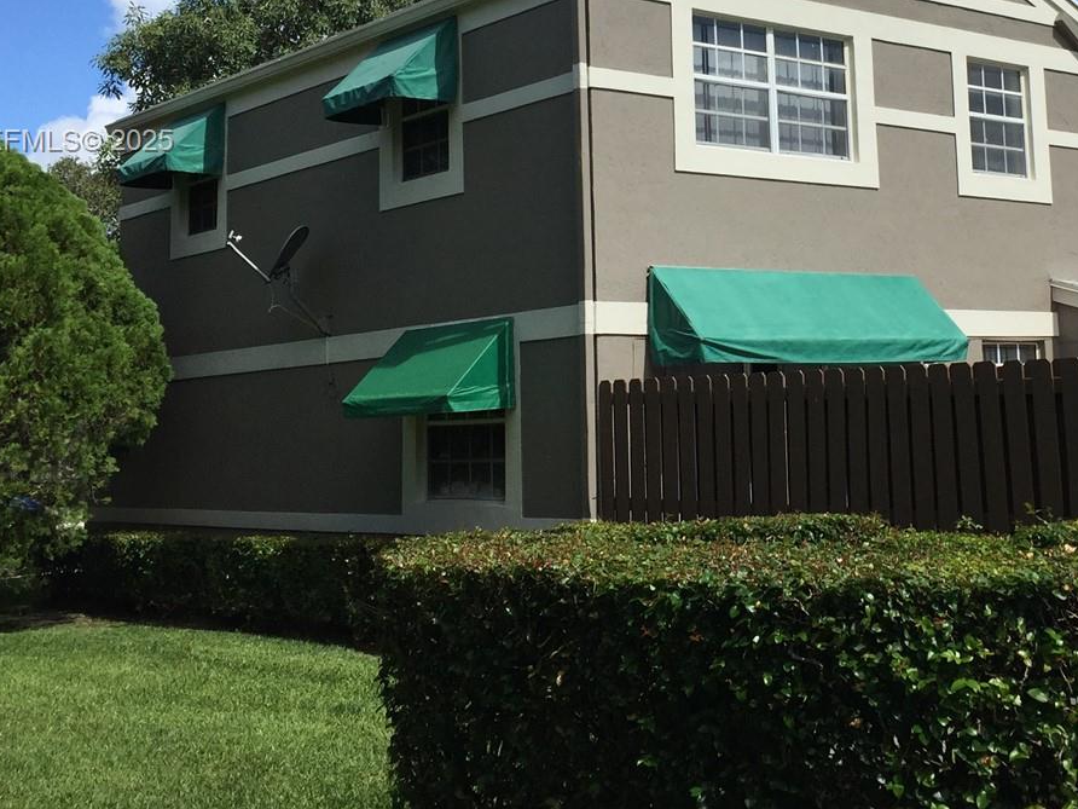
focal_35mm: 52
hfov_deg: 36.2
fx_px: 1619
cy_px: 143
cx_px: 764
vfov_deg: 27.4
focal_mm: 4.15
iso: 32
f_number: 2.2
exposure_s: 1/3049
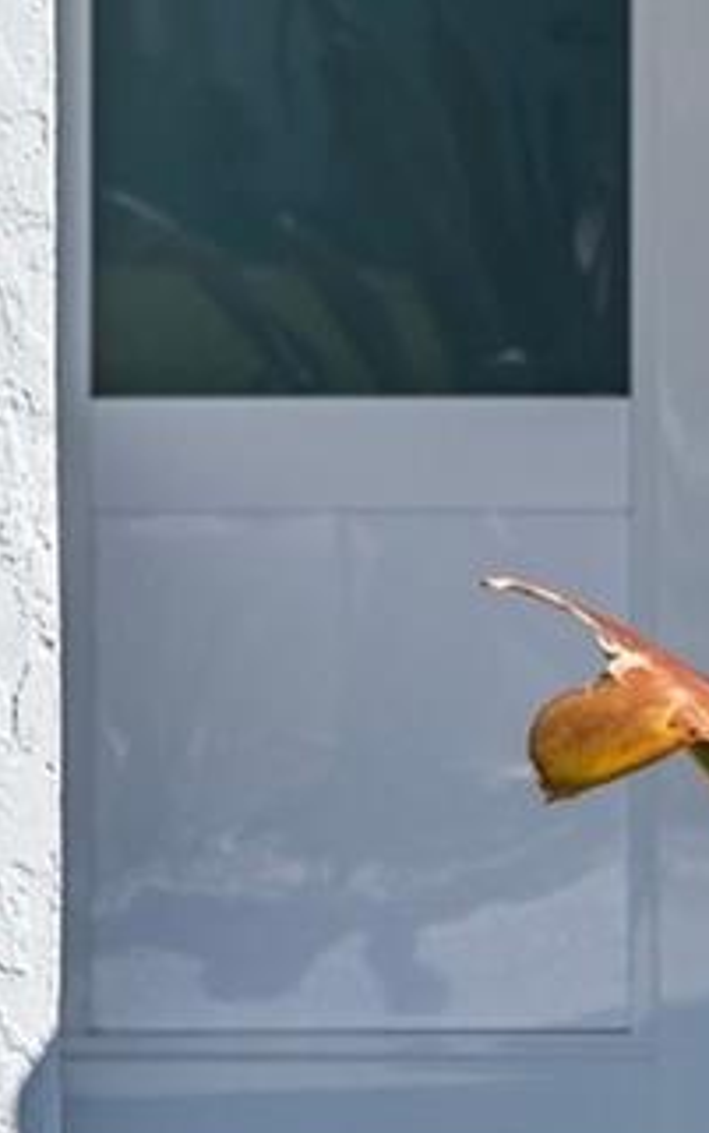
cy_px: 12
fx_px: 7952
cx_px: -39
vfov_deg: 8.1
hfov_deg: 5.1
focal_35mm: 258
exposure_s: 1/2500
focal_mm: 50.7
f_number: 3.5
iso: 125
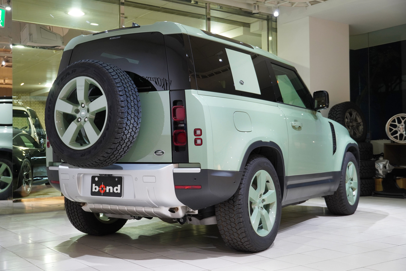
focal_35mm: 46
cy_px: 136
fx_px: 524
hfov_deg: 42.3
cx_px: 203
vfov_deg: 28.9
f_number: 4.5
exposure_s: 1/50
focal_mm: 31
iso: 500
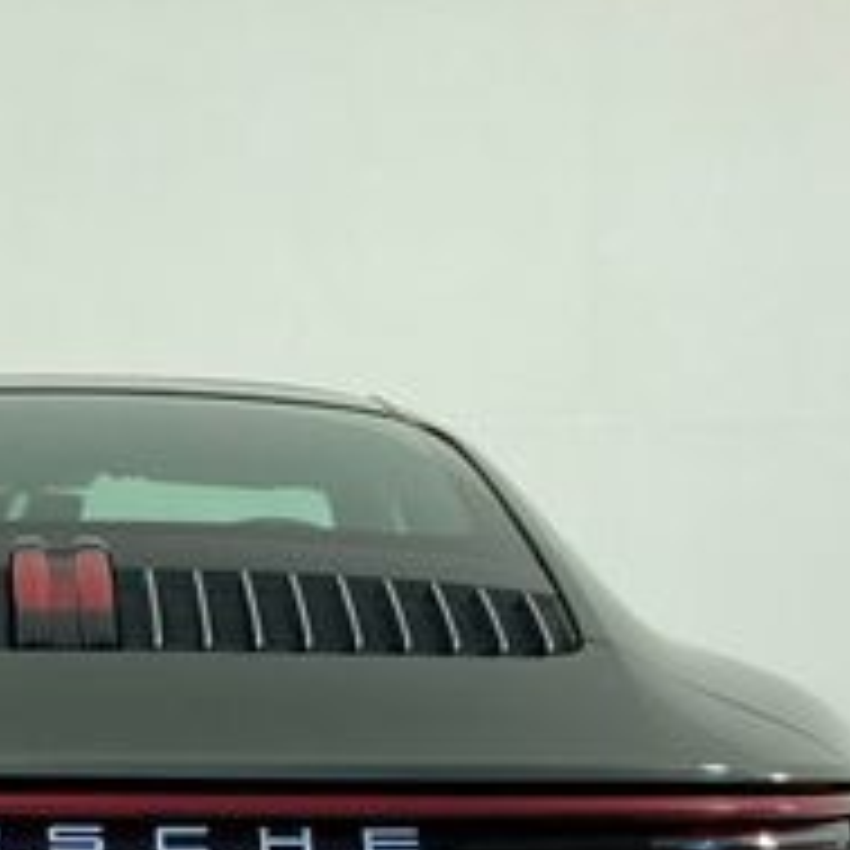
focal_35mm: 84
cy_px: 697
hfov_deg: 20.1
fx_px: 2334
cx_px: 22
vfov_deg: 20.4
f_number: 1.8
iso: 20
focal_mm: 3.99
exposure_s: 1/296
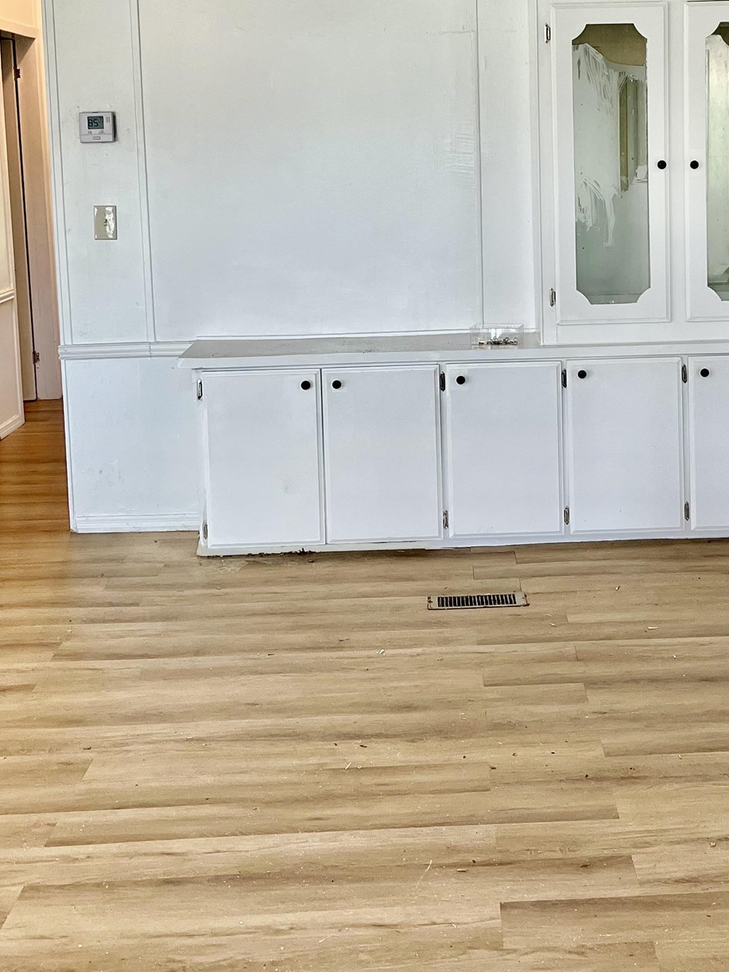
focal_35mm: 49
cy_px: 261
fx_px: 1376
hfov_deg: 29.4
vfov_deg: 38.1
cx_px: 498
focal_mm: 5.1
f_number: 1.6
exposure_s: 1/120
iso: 100
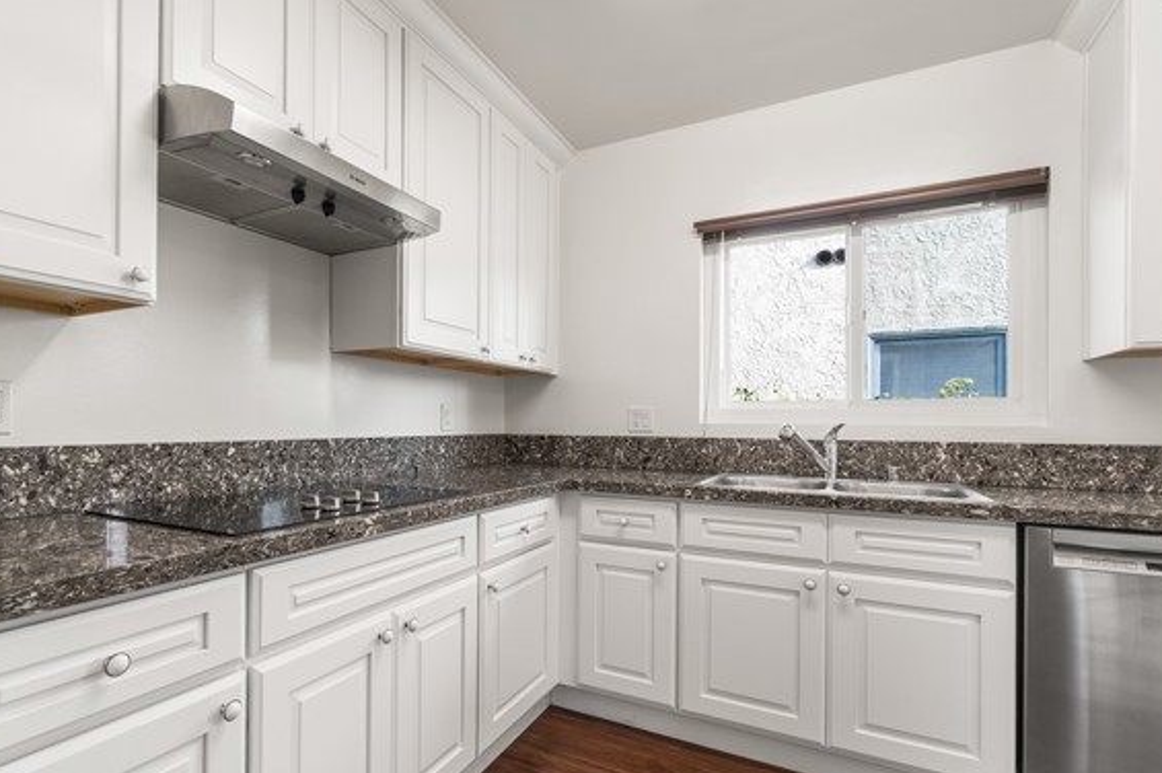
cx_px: 535
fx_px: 548
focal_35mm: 17
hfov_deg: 93.1
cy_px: 421
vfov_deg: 70.2
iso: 100
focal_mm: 10
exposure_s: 1/3
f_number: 8
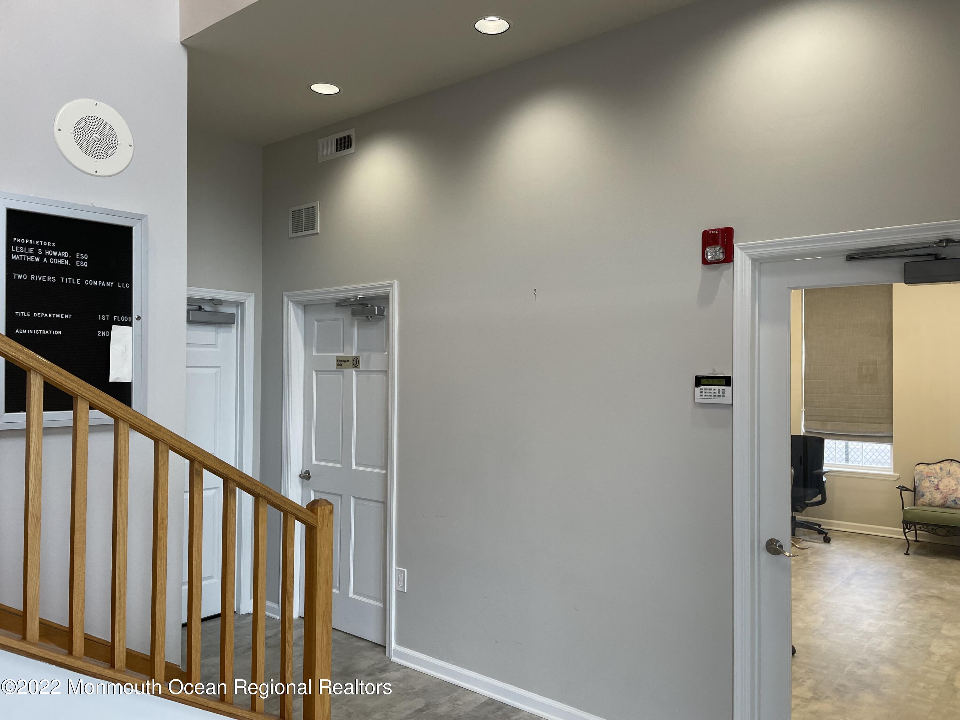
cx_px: 480
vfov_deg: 53.1
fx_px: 721
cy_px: 360
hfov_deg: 67.3
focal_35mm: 26
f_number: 1.6
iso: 100
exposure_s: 1/120
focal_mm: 4.2
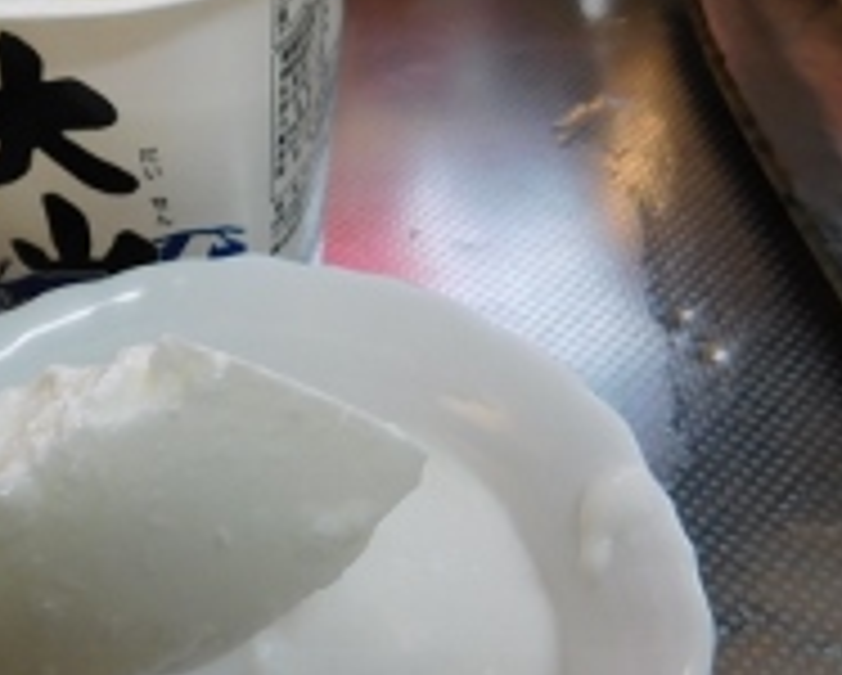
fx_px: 1197
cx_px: 122
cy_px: 468
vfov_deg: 31.2
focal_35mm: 48
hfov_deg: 36.8
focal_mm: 4
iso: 160
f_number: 3
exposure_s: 1/30
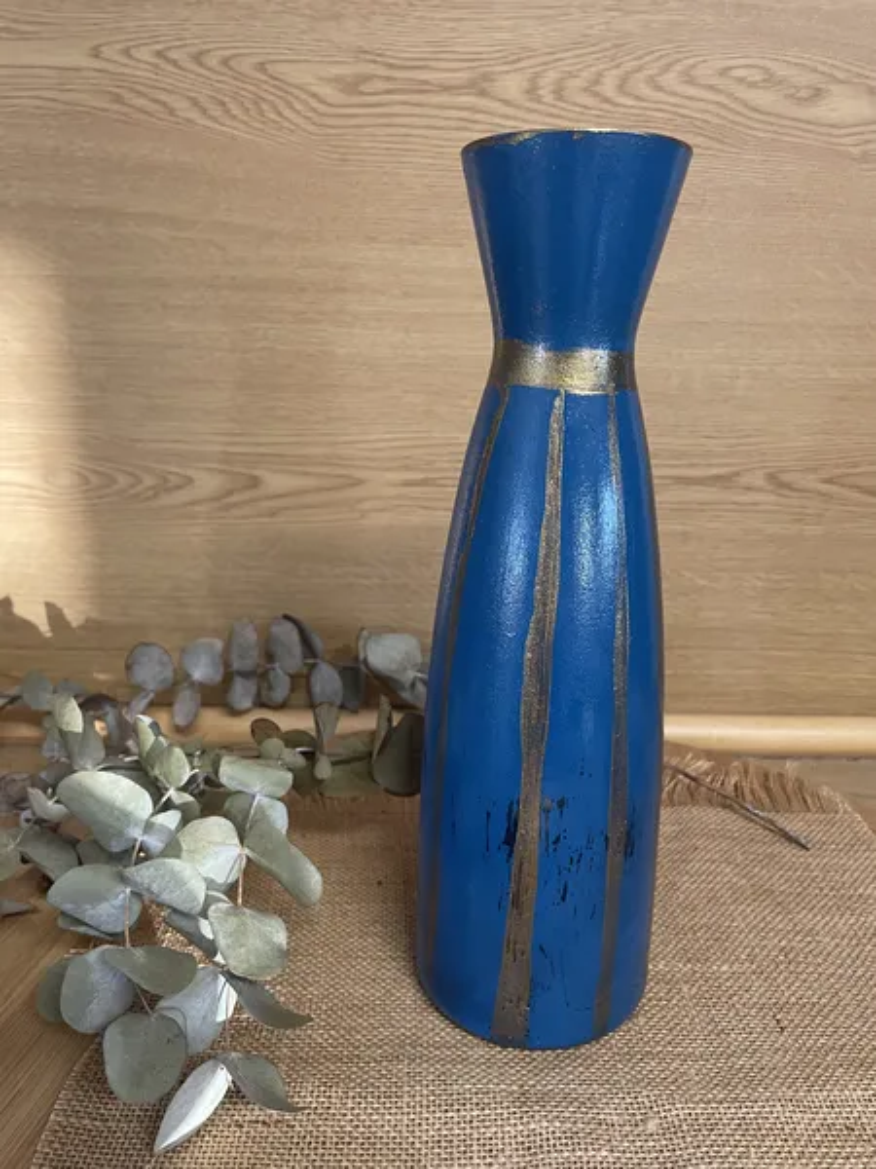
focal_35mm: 26
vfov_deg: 67.3
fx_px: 877
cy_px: 584
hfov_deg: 53.1
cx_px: 438
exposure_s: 1/50
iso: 250
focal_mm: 4.2
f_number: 1.6
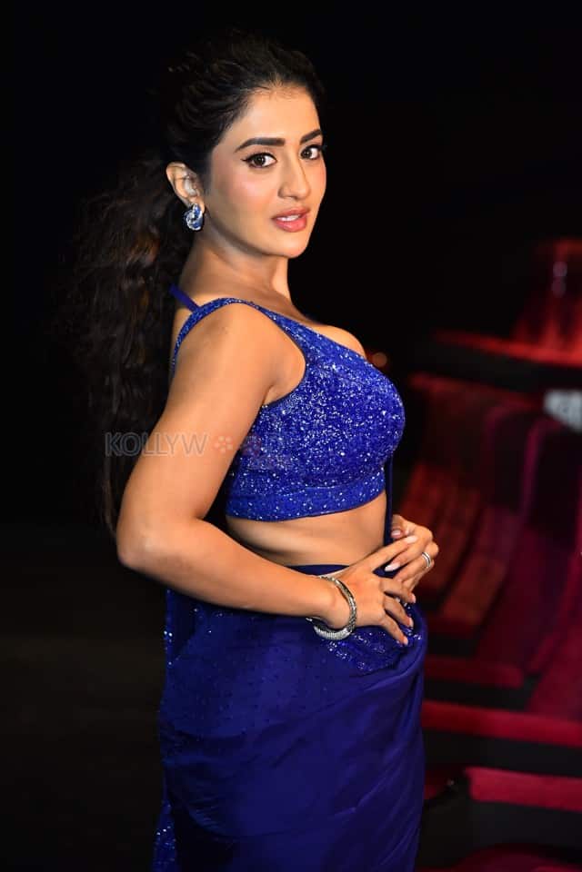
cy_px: 436
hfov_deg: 14.0
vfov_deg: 20.8
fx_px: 2376
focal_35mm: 98
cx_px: 291
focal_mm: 98
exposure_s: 1/125
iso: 1600
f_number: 4
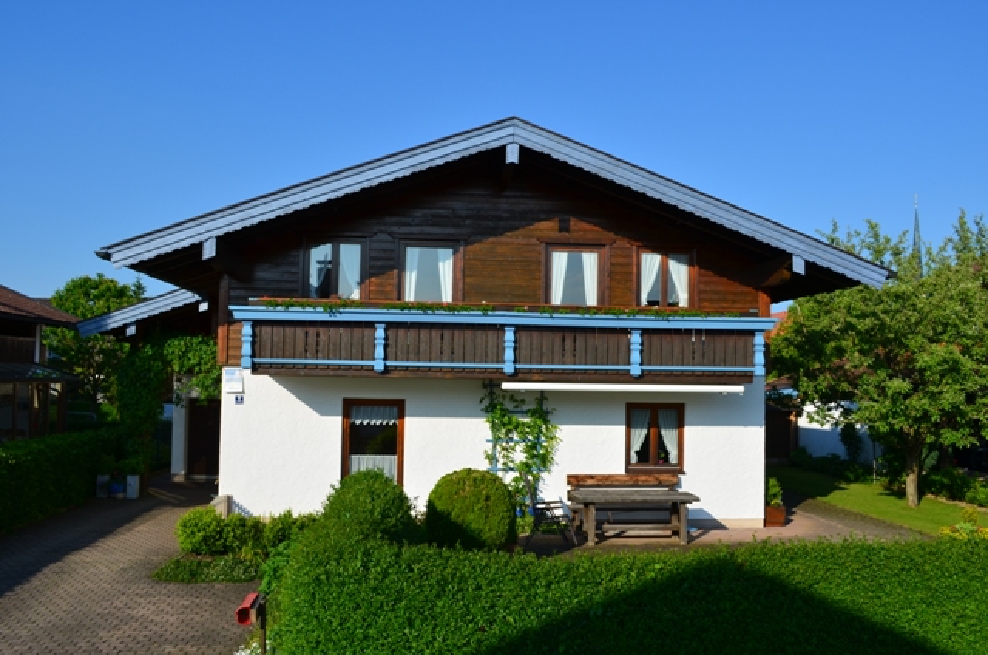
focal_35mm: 33
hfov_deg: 57.3
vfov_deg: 39.8
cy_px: 328
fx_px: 904
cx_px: 494
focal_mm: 22
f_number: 11
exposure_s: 1/160
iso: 100
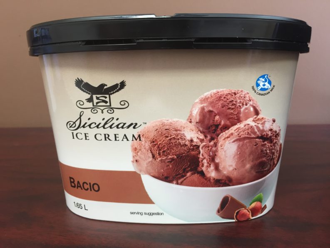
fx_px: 277
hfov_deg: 61.7
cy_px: 124
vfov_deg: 48.2
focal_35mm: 29
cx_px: 165
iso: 64
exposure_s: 1/30
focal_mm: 4.15
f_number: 2.2
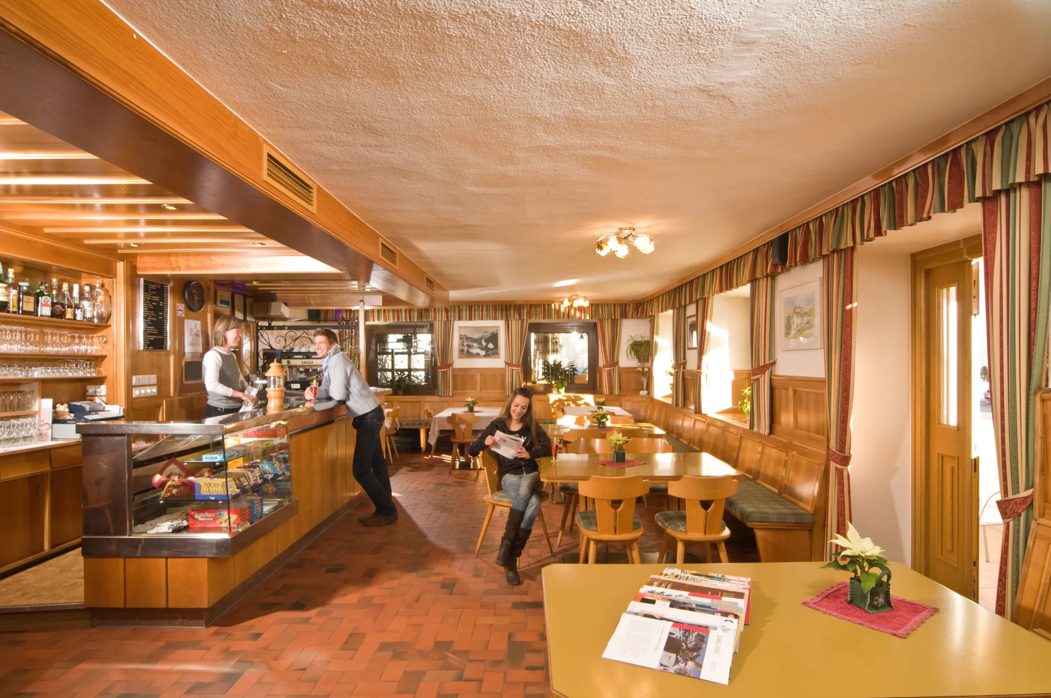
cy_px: 349
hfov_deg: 90.1
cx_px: 526
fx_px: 525
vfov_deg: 67.2
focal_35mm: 18
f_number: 13
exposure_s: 1/15
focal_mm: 12
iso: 400
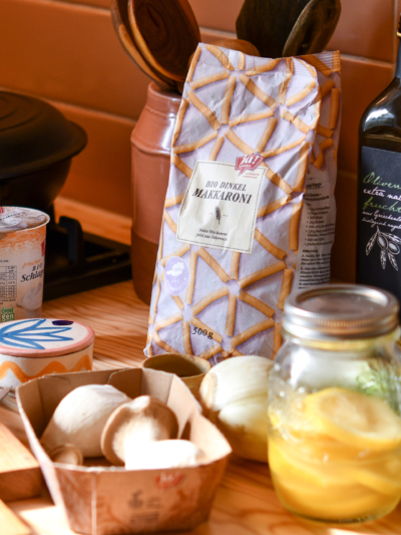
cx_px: 200
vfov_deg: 36.8
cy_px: 268
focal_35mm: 52
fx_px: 803
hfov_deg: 28.0
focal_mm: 6
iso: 80
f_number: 2
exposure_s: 1/120
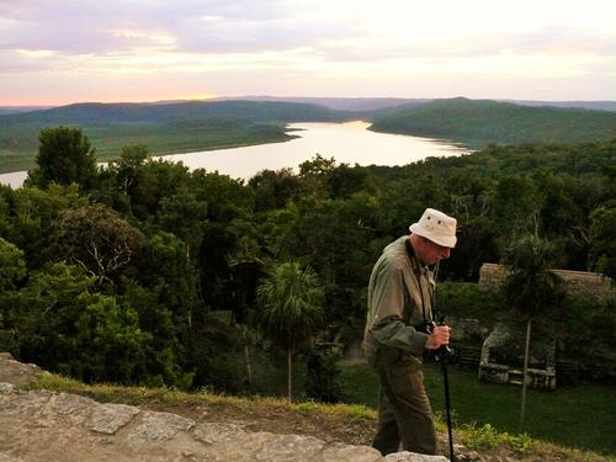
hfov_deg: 52.6
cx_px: 308
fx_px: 623
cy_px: 231
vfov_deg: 40.7
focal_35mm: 35
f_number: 4
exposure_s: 1/125
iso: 400
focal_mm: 7.4
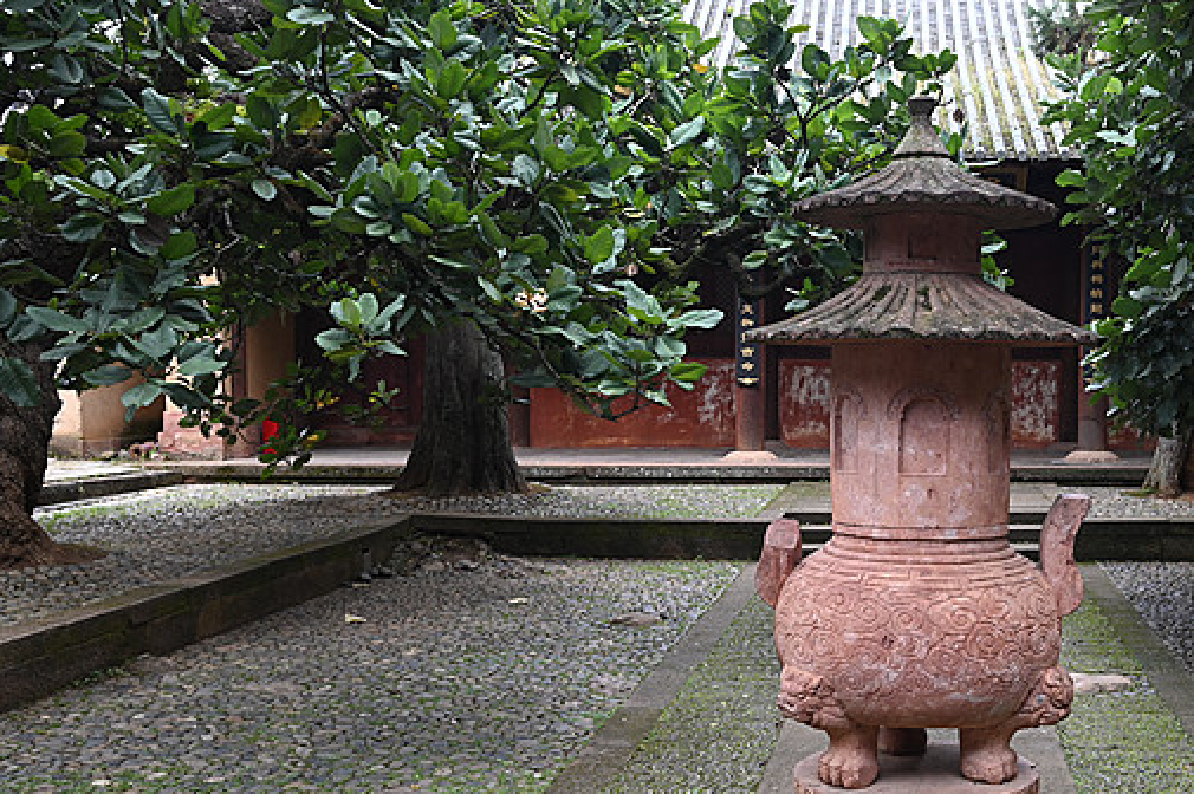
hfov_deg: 41.6
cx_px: 882
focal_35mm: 46
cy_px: 451
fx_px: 1525
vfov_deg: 29.2
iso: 220
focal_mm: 29
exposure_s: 1/30
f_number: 9
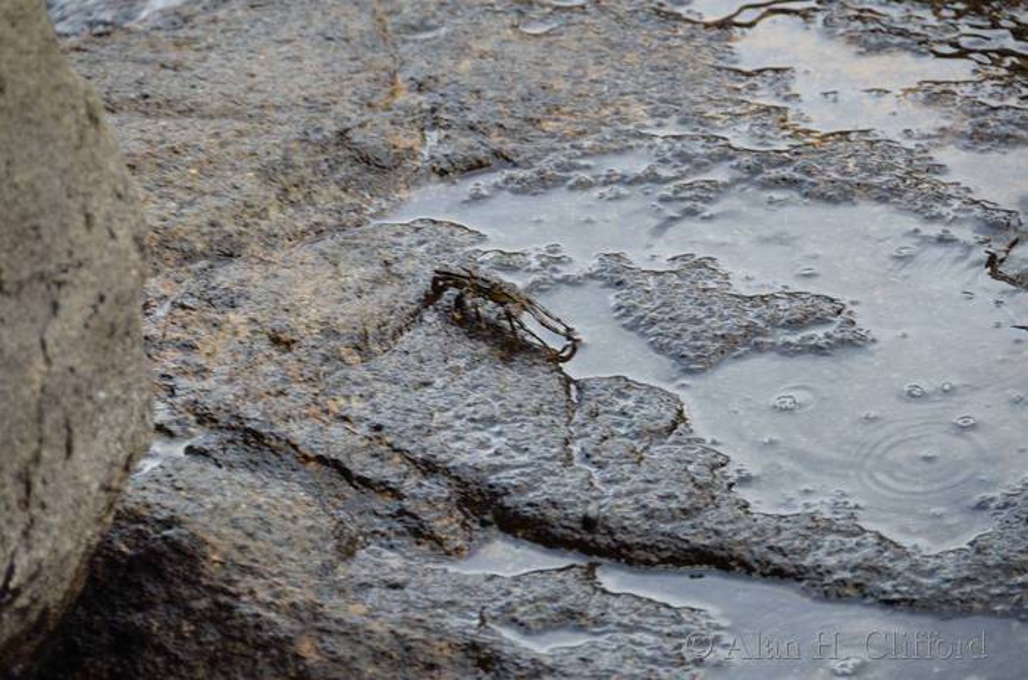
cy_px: 340
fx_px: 8545
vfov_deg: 4.6
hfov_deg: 6.9
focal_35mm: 300
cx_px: 514
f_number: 5.6
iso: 100
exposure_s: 1/60
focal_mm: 200
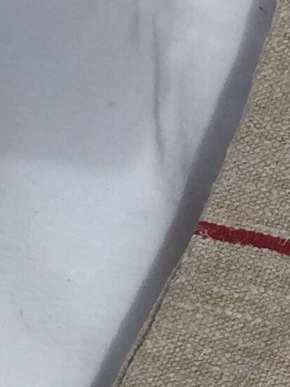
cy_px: 299
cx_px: 525
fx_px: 1933
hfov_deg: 8.3
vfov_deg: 11.4
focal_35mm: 173
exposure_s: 1/4950
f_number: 2.2
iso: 32
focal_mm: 4.15
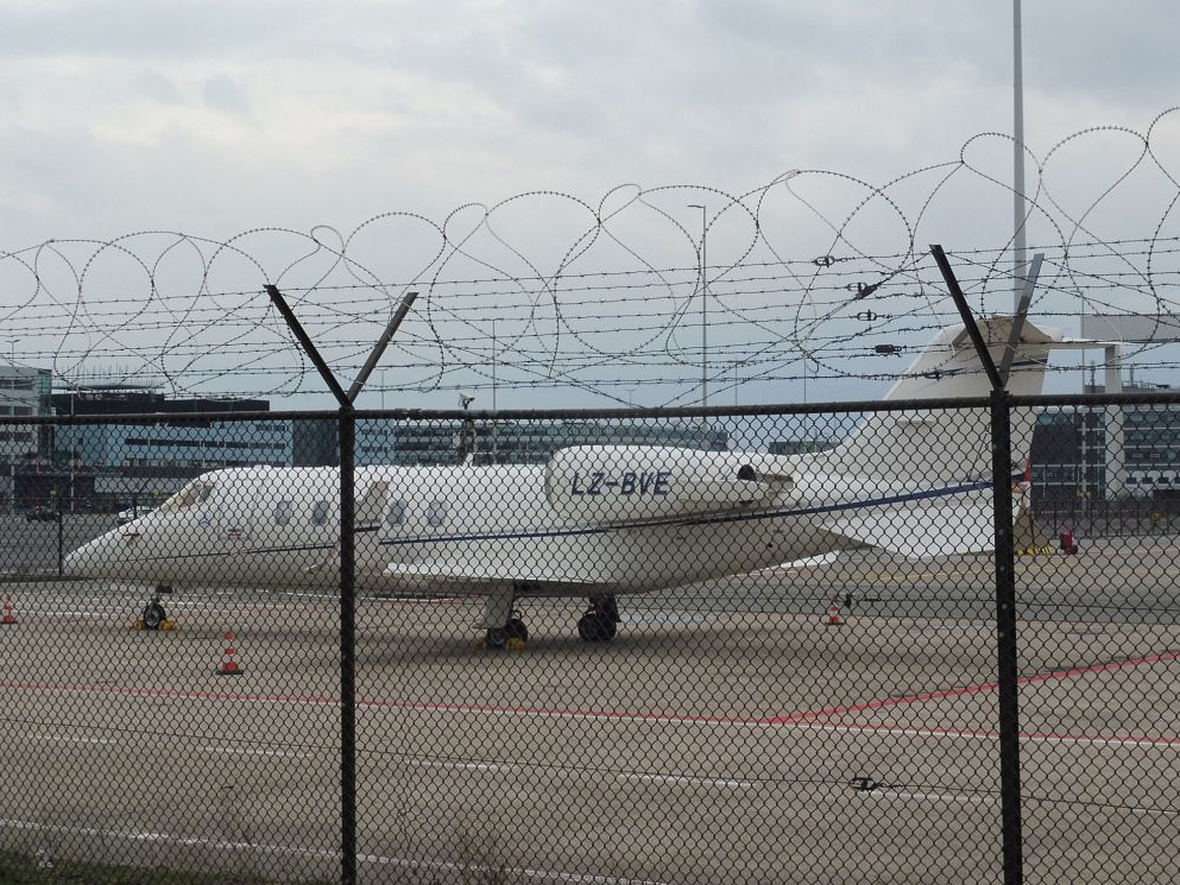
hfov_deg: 27.0
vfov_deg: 20.4
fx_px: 2455
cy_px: 433
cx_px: 587
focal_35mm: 72
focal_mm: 12.5
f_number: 6.3
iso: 100
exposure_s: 1/400
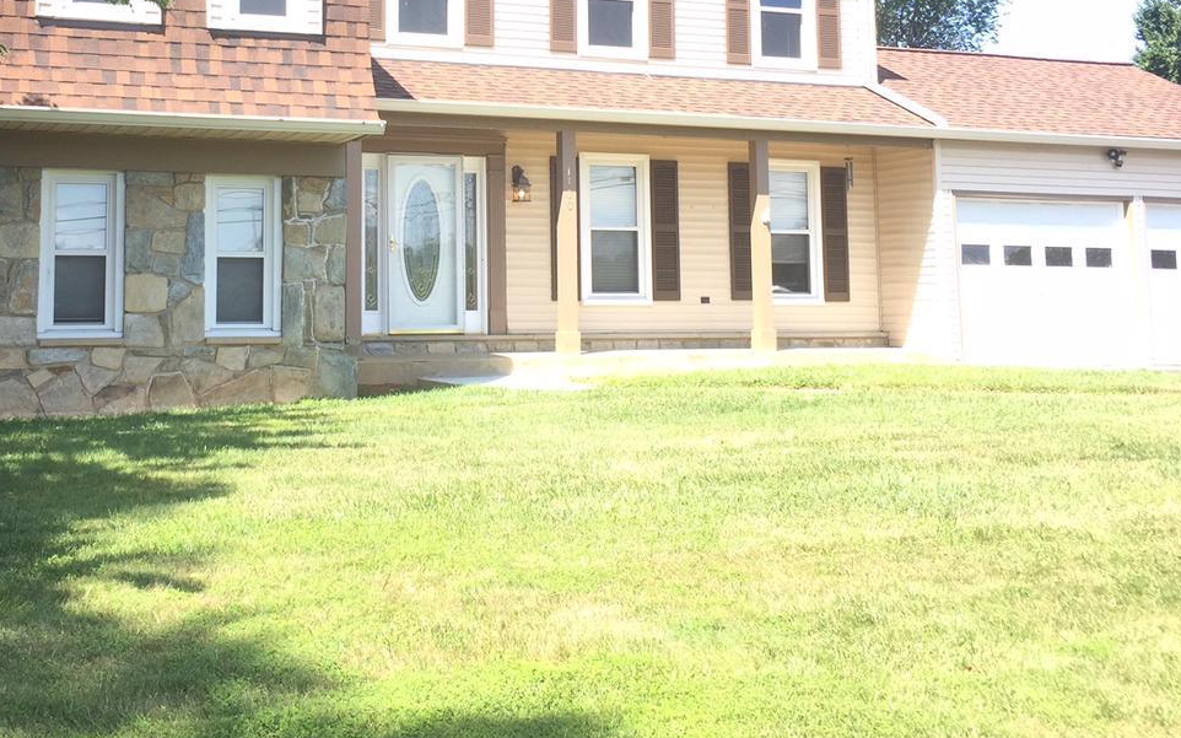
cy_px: 155
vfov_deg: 27.5
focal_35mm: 46
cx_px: 421
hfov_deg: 43.1
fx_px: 1480
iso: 32
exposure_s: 1/344
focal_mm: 4.15
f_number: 2.2
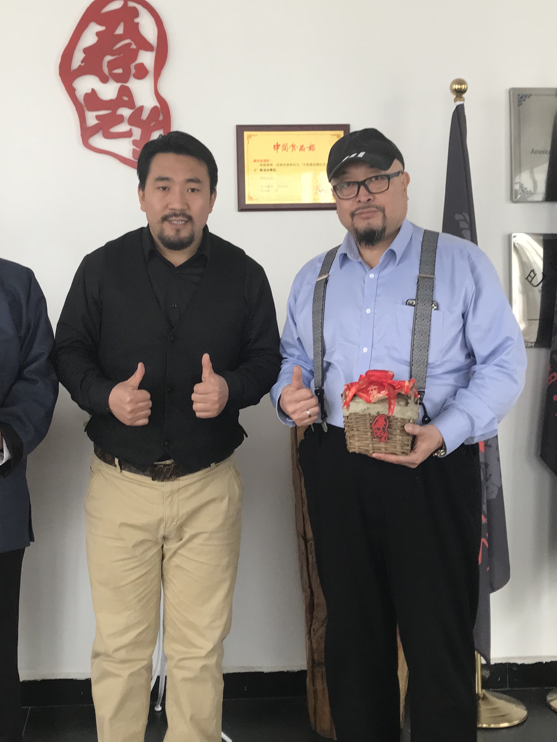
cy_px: 298
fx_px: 1030
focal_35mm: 48
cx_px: 201
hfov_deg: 30.1
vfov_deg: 39.5
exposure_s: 1/100
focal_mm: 3.99
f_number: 1.8
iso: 40
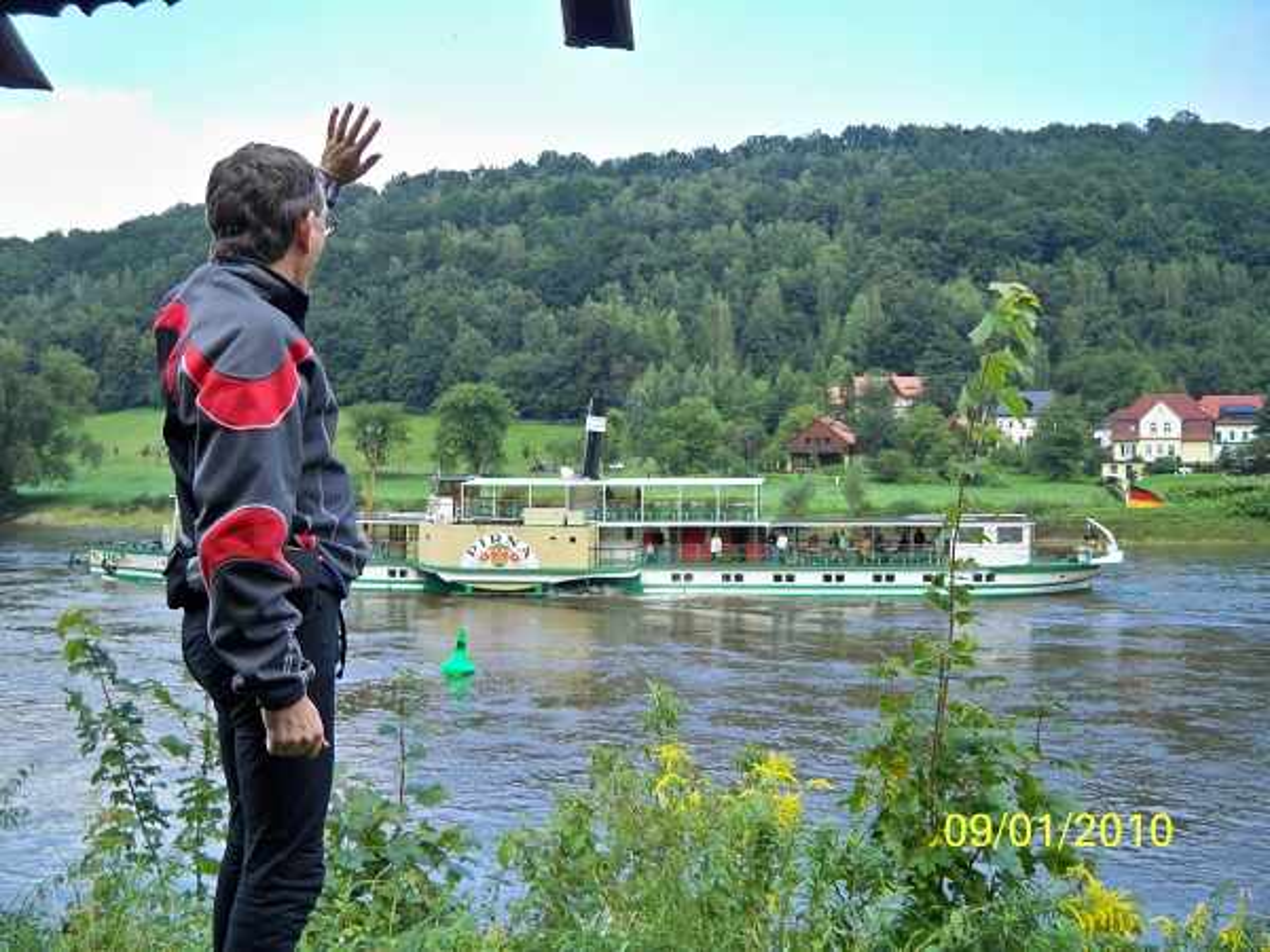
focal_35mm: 37
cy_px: 476
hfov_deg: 50.1
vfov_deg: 38.7
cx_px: 635
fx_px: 1357
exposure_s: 1/250
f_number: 3.1
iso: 100
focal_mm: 7.9
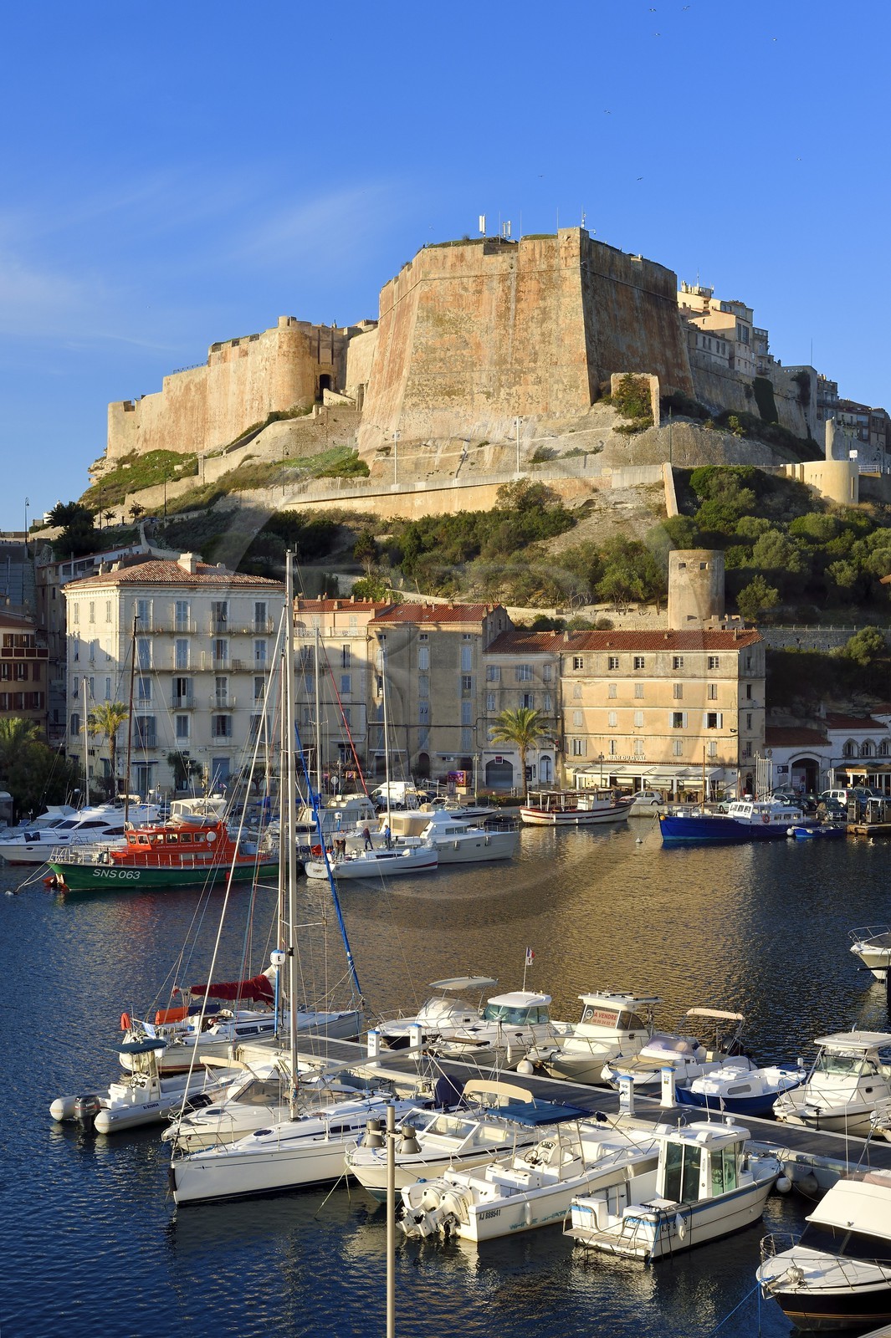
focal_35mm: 56
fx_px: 2081
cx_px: 446
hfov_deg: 24.2
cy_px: 669
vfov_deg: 35.7
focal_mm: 56
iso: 200
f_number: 13
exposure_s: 1/250
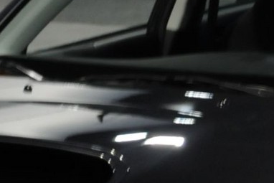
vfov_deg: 4.8
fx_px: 2164
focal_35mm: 284
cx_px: 139
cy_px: 165
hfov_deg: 7.2
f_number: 4.5
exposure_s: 1/30
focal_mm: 29
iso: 800
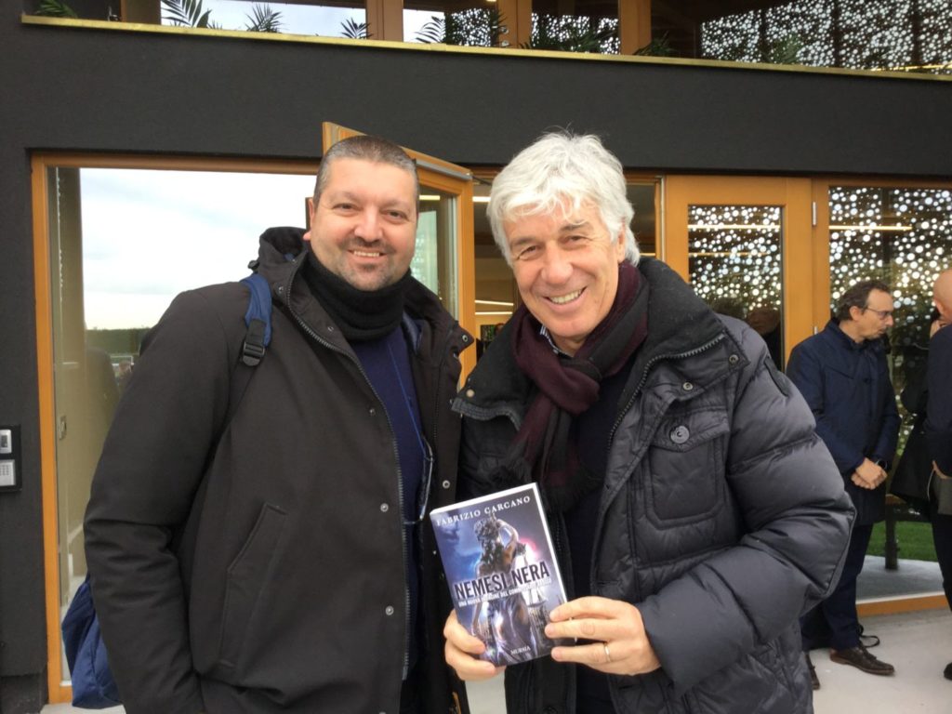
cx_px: 476
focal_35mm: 31
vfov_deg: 45.4
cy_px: 357
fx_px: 853
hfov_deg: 58.4
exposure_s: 1/100
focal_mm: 3.3
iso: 40
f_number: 2.4
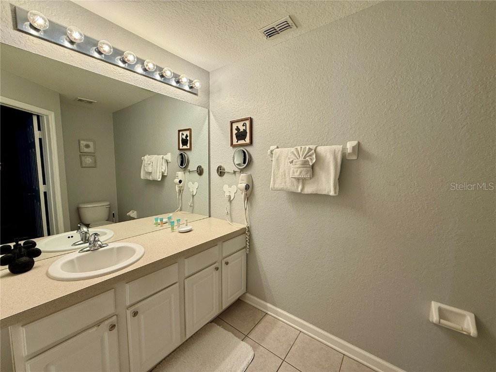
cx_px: 248
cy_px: 186
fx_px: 201
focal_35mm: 14
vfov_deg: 85.7
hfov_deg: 102.1
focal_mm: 2.22
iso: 80
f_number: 2.2
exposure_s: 1/120
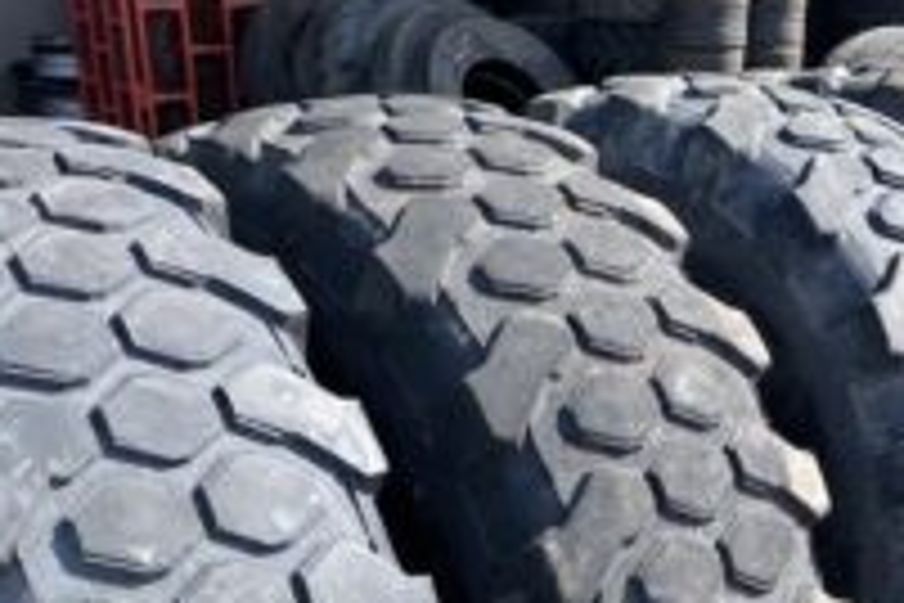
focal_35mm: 58
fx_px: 1456
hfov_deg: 34.2
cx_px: 589
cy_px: 713
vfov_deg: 21.8
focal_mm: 4.25
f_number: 1.8
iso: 32
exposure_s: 1/839
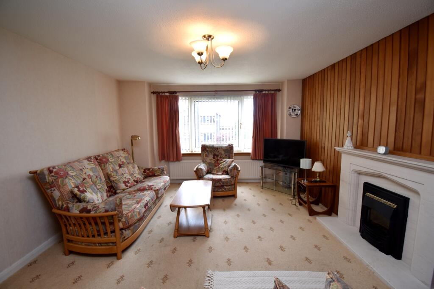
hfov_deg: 100.4
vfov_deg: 77.3
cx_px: 217
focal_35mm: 15
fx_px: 181
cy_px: 144
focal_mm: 10
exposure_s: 1/20
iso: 100
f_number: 4.5
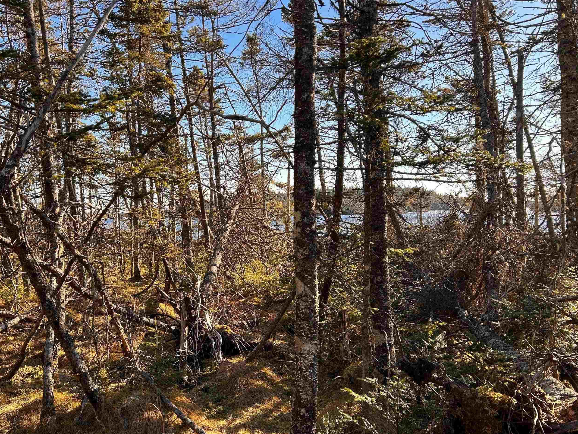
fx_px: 534
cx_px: 231
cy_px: 232
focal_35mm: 32
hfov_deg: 56.4
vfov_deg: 44.1
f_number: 1.5
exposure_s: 1/666
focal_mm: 5.7
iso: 50
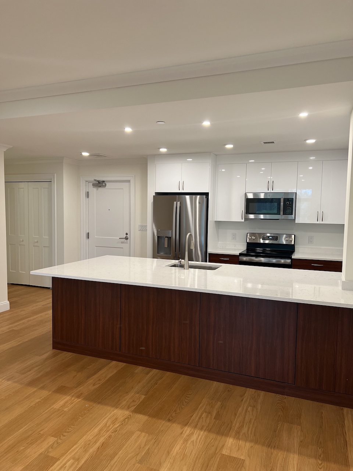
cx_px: 176
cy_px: 236
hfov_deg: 53.1
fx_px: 354
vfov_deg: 67.3
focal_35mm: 26
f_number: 1.5
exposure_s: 1/120
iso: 125
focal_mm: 5.7
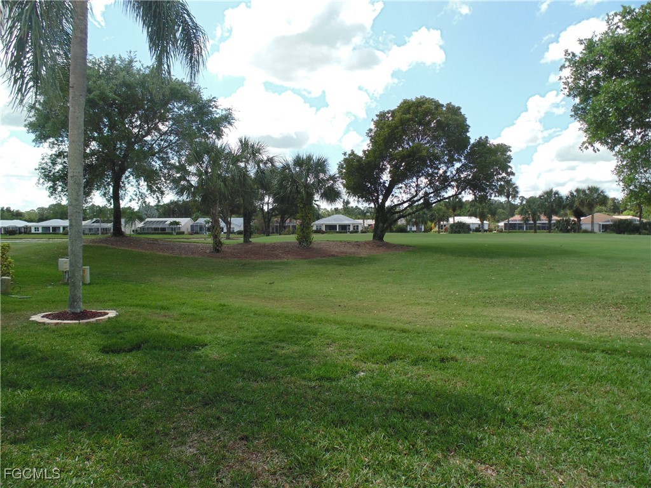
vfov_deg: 61.1
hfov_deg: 76.4
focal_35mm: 22
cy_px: 244
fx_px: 414
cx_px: 326
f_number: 3.1
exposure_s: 1/640
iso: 80
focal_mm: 4
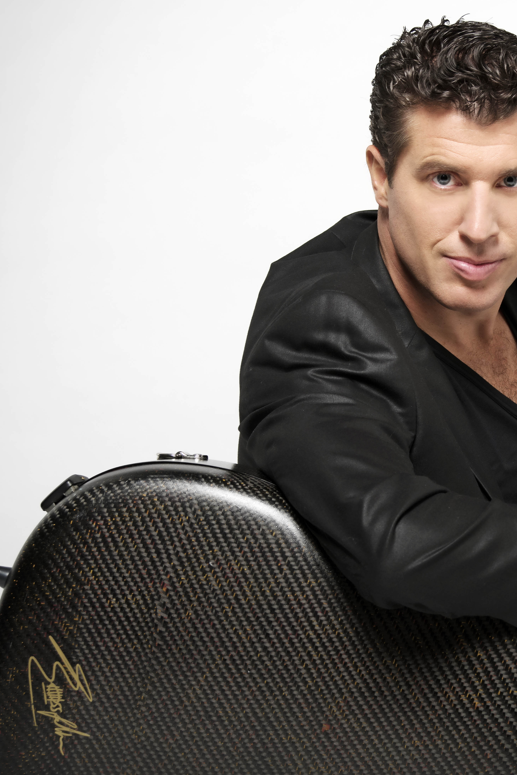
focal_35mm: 99
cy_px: 388
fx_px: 2132
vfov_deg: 20.6
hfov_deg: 13.5
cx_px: 569
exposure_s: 1/160
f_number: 8
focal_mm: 66
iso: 125
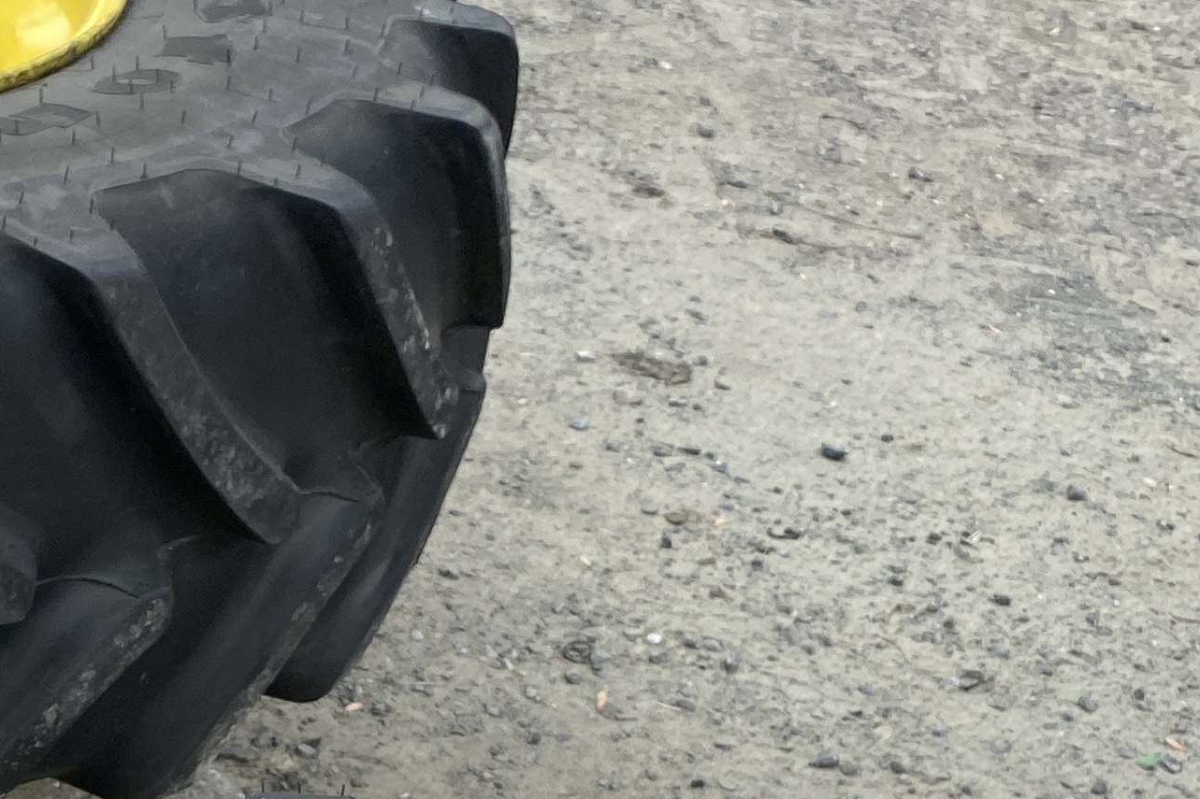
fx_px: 2833
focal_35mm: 85
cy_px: 1234
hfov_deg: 22.9
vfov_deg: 14.8
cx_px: -17
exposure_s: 1/827
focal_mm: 4.25
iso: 32
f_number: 1.8
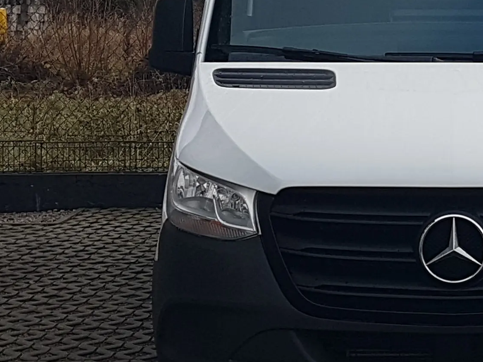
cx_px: 461
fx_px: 781
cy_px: 120
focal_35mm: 56
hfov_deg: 32.2
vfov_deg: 25.9
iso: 40
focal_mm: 4.2
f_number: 1.7
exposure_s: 1/574
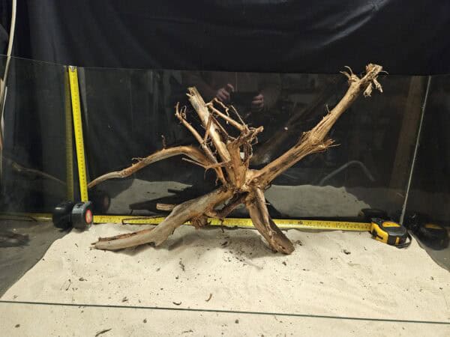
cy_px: 168
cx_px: 225
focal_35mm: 23
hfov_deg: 73.9
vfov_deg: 58.9
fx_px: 299
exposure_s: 1/25
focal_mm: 5.4
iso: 1000
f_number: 1.8
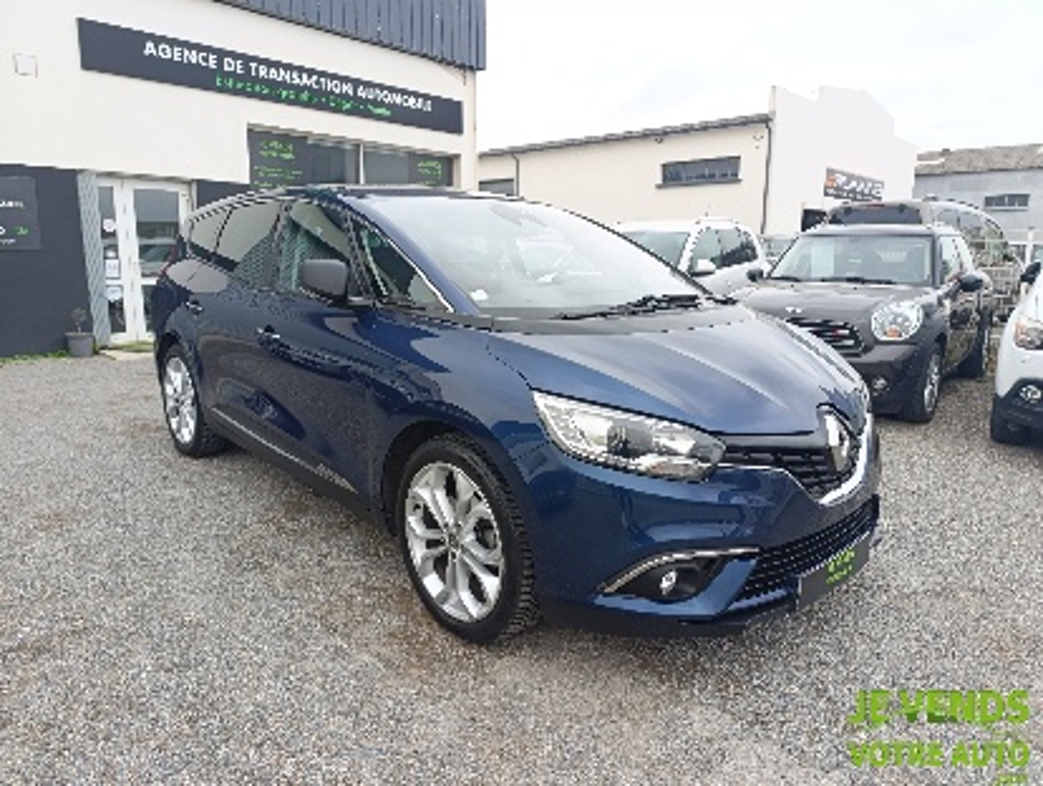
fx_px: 694
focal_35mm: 23
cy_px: 393
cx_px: 522
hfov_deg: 73.8
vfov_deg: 59.0
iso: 125
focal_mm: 6.14
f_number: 1.6
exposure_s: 1/100
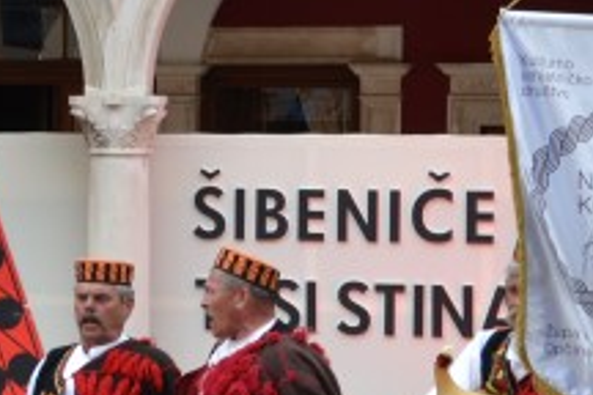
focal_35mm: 175
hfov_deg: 11.2
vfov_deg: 7.8
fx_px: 2882
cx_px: -365
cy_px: 162
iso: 200
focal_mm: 28
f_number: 5.6
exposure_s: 1/125
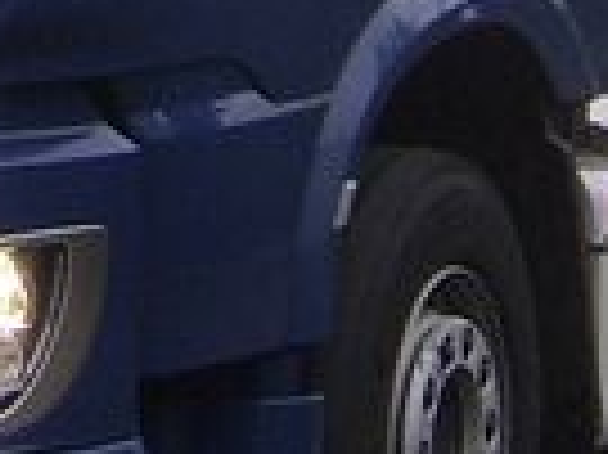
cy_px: -409
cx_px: 144
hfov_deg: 9.5
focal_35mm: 207
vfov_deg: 7.0
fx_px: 3633
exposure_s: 1/229
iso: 100
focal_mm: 5.95
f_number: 2.8
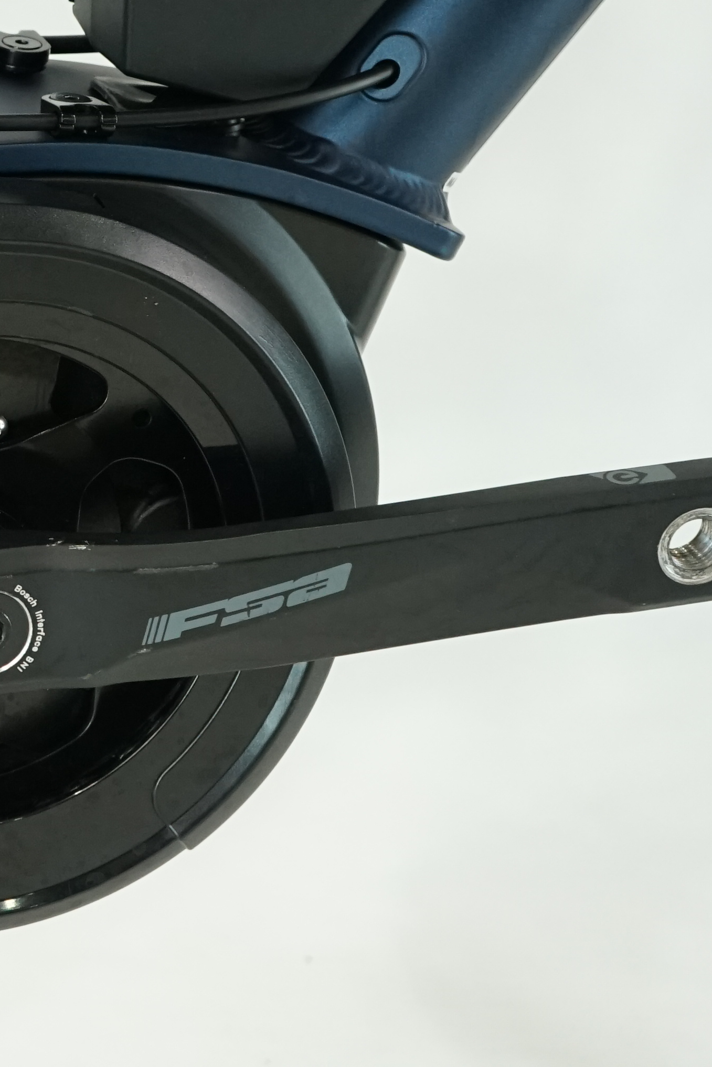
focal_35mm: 115
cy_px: 281
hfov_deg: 10.8
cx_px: -765
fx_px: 3411
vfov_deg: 17.7
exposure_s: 1/200
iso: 2000
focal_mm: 39
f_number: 5.6
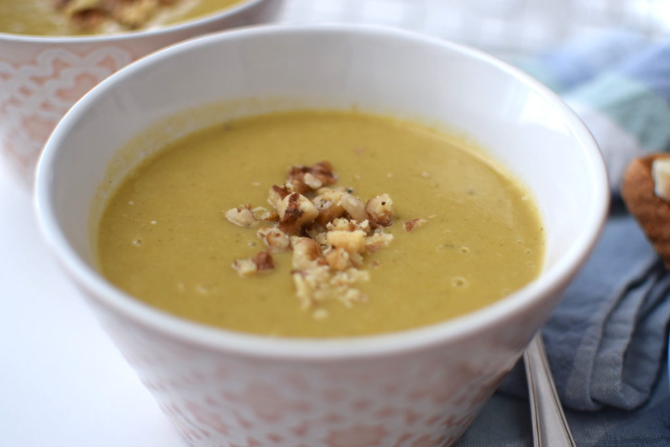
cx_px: 335
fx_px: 977
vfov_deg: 25.8
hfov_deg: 37.8
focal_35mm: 52
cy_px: 224
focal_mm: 35
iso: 100
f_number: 2
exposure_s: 1/400
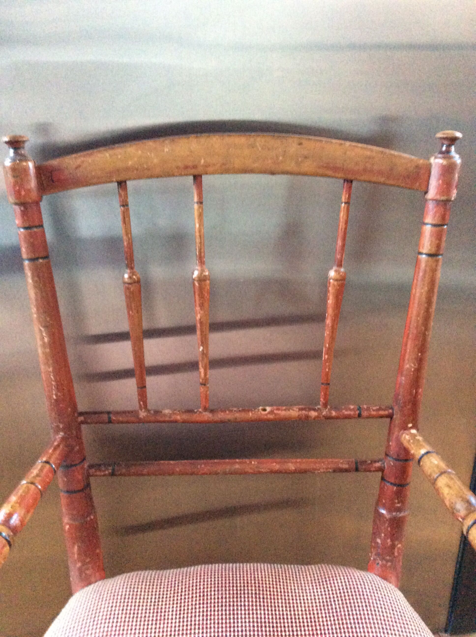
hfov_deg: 44.1
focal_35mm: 32
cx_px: 238
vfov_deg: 56.9
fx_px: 588
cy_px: 318
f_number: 2.4
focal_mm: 3.3
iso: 500
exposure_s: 1/17
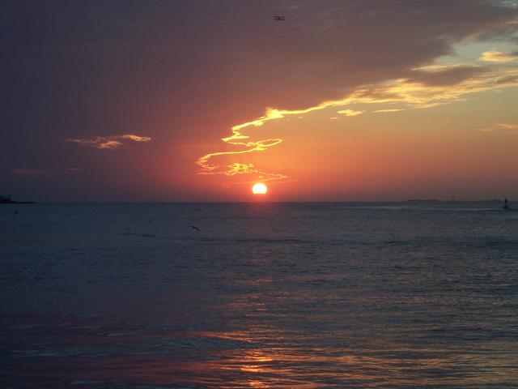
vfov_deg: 14.8
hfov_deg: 19.6
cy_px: 194
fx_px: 1496
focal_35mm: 100
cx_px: 259
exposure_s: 1/180
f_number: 4.9
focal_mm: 16.6
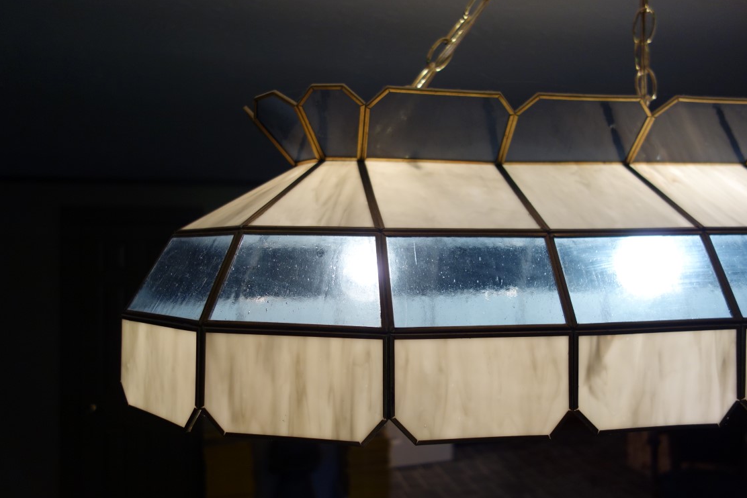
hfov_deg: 63.6
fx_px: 602
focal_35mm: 29
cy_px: 255
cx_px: 386
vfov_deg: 45.0
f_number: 1.8
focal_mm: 10.4
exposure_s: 1/60
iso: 125
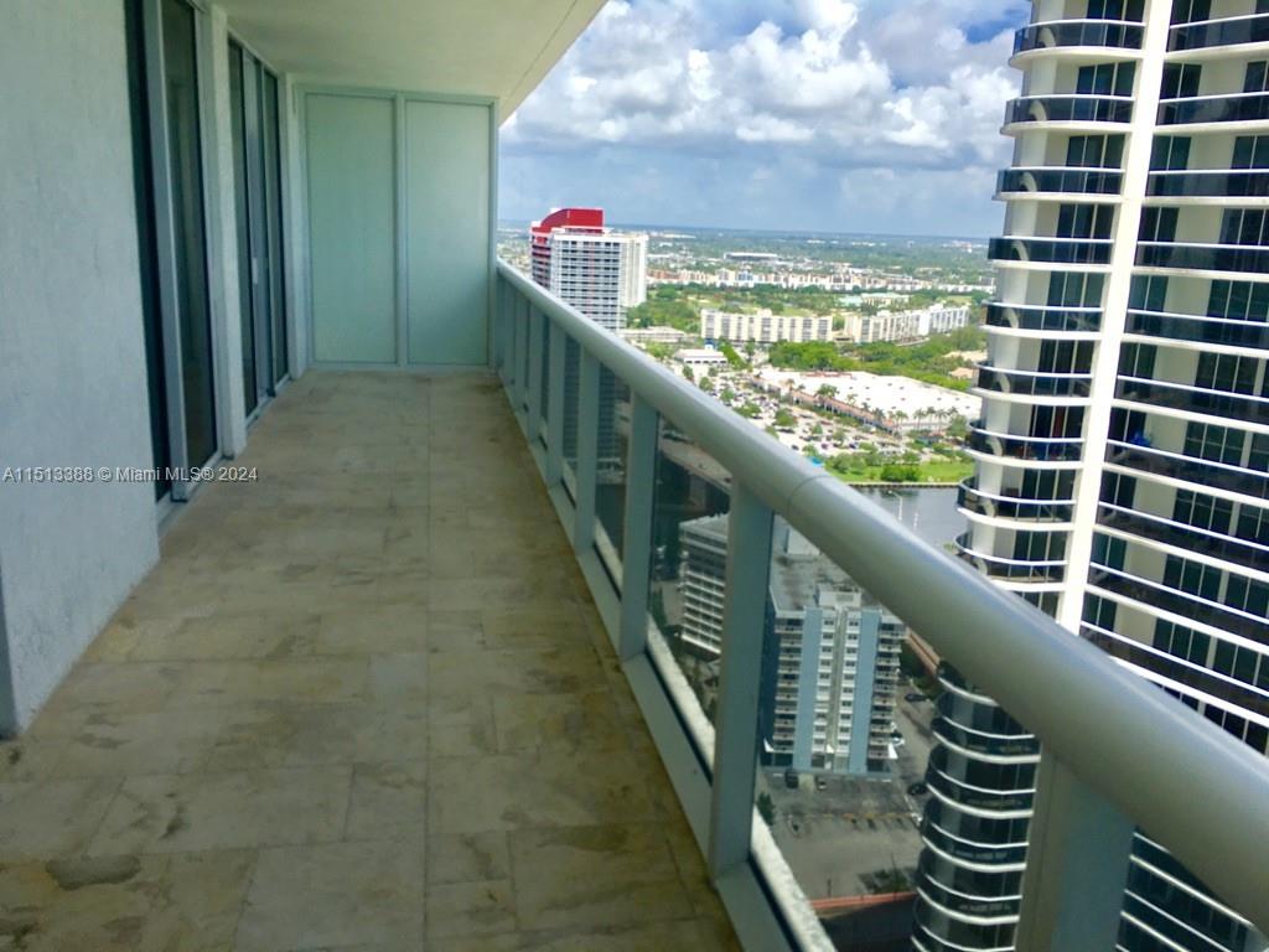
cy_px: 476
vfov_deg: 48.2
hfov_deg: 61.7
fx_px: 1063
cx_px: 634
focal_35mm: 29
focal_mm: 4.15
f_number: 2.2
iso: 25
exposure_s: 1/1508
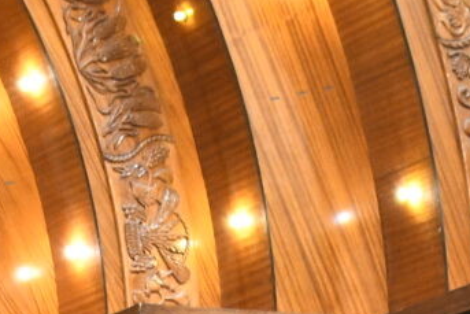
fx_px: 2808
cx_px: 225
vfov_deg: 6.1
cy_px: 721
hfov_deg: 9.6
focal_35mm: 215
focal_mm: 36
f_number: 5.6
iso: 4000
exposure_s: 1/125
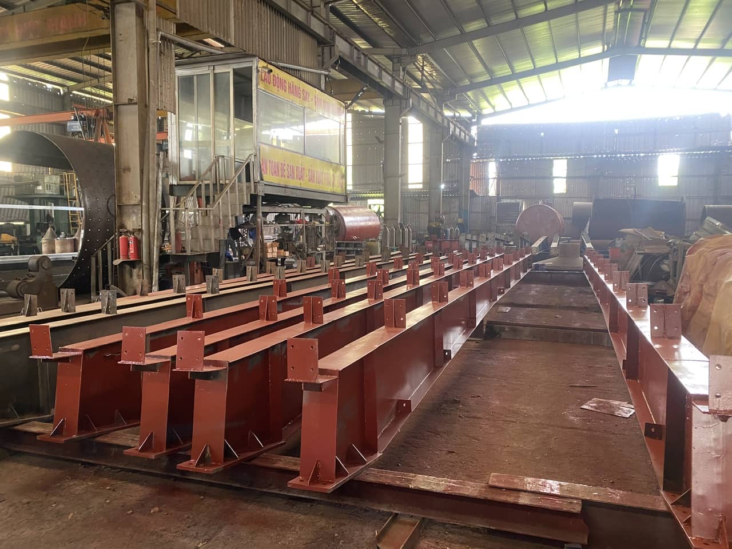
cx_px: 366
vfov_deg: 53.1
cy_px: 274
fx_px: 550
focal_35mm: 26
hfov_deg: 67.3
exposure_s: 1/50
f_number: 1.8
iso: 200
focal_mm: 4.25
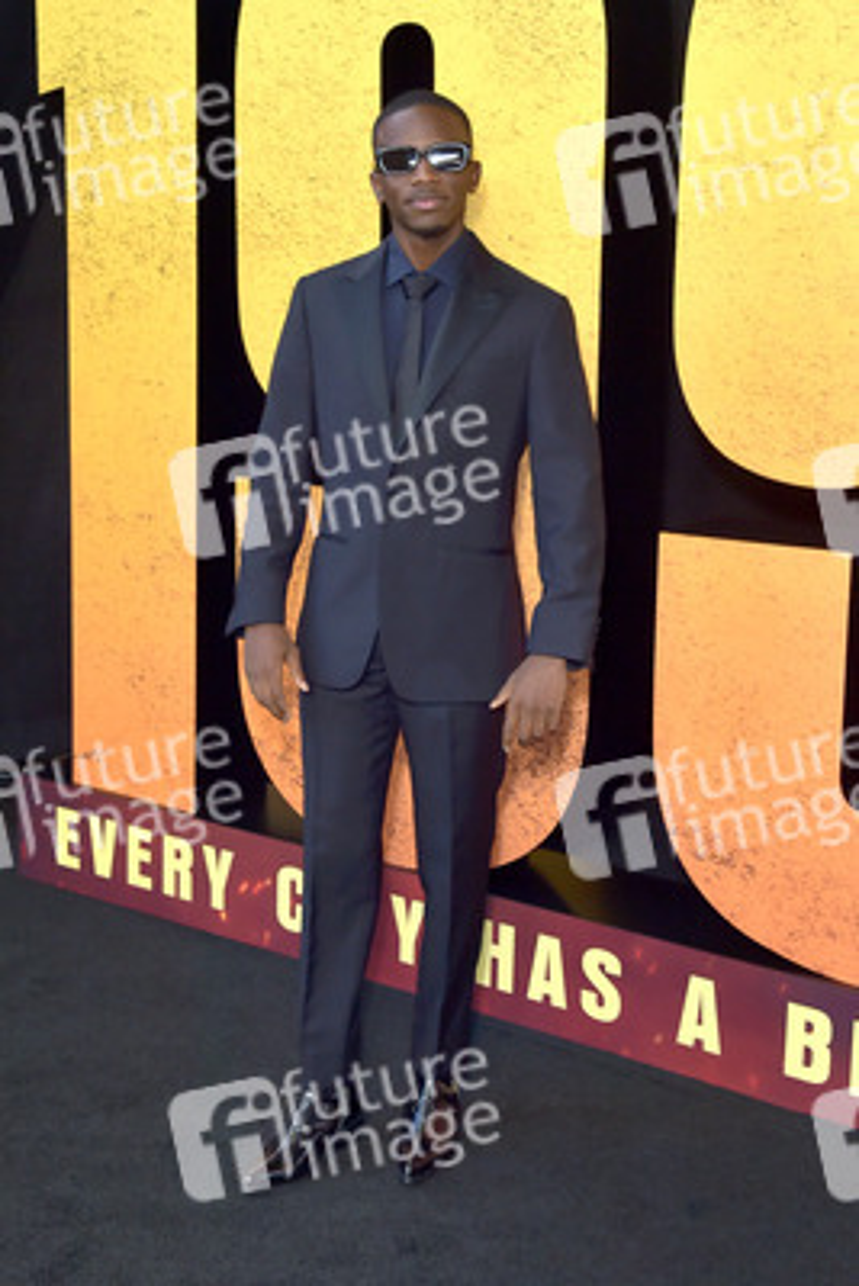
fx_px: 1573
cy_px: 643
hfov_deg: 30.5
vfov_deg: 44.5
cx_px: 430
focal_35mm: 44
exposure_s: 1/250
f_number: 6.3
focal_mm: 44
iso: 640
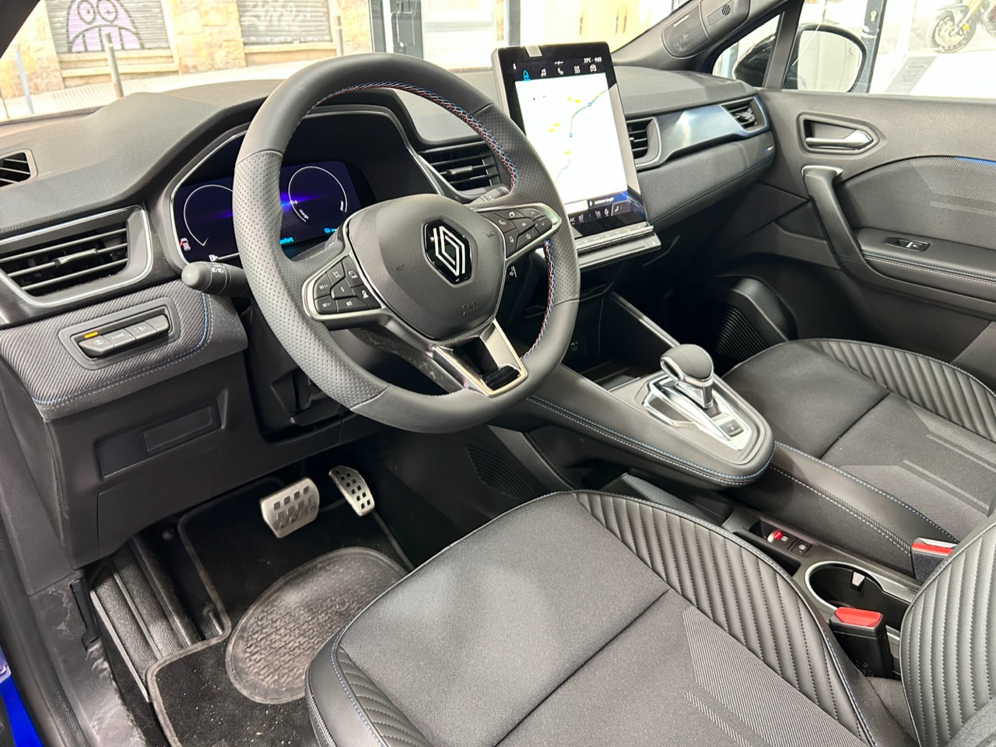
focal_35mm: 26
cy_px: 374
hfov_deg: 67.3
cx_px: 498
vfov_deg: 53.1
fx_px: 748
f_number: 1.5
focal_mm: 5.7
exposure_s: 1/60
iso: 320
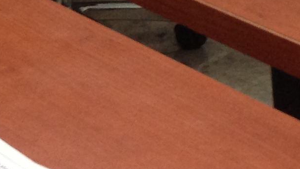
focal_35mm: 192
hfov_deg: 10.7
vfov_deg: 5.7
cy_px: -419
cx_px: -195
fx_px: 1528
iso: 125
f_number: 2.4
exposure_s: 1/20
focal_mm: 4.13
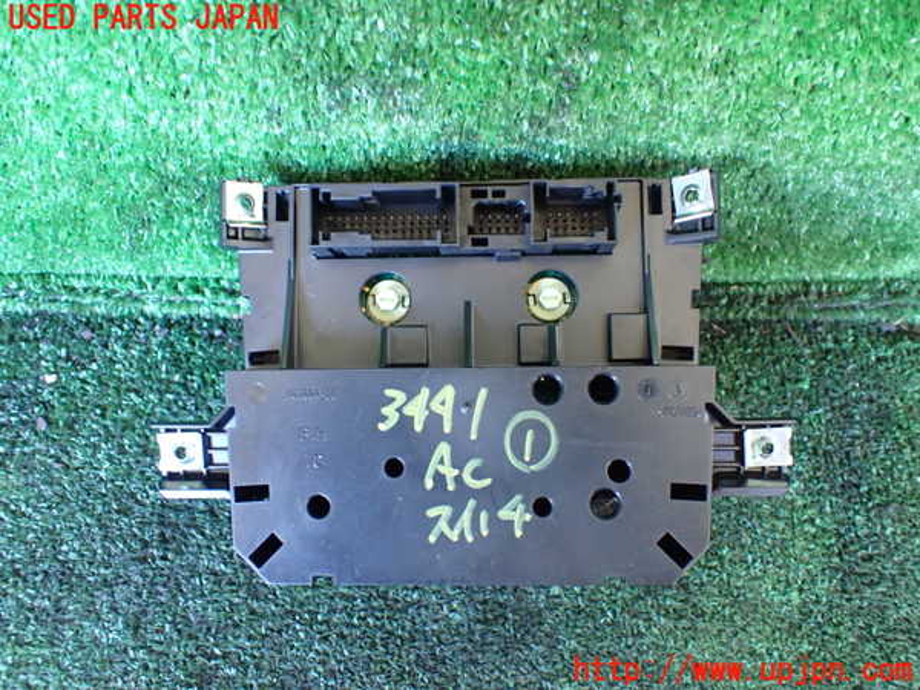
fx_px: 797
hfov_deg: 60.0
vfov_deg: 46.8
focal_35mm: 30
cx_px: 460
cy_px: 345
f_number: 2.3
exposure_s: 1/30
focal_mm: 5.4
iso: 1000
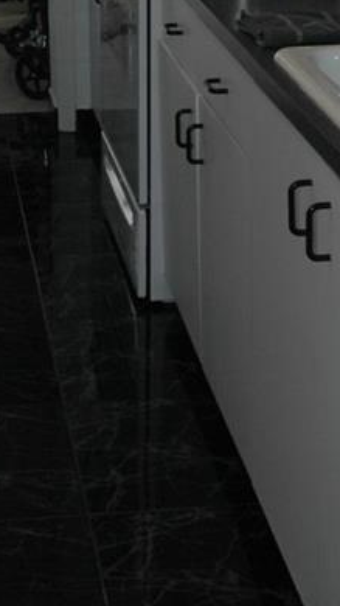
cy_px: -78
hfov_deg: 13.9
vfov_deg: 22.9
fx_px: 1396
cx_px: 101
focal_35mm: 87
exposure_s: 1/100
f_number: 5
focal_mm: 18
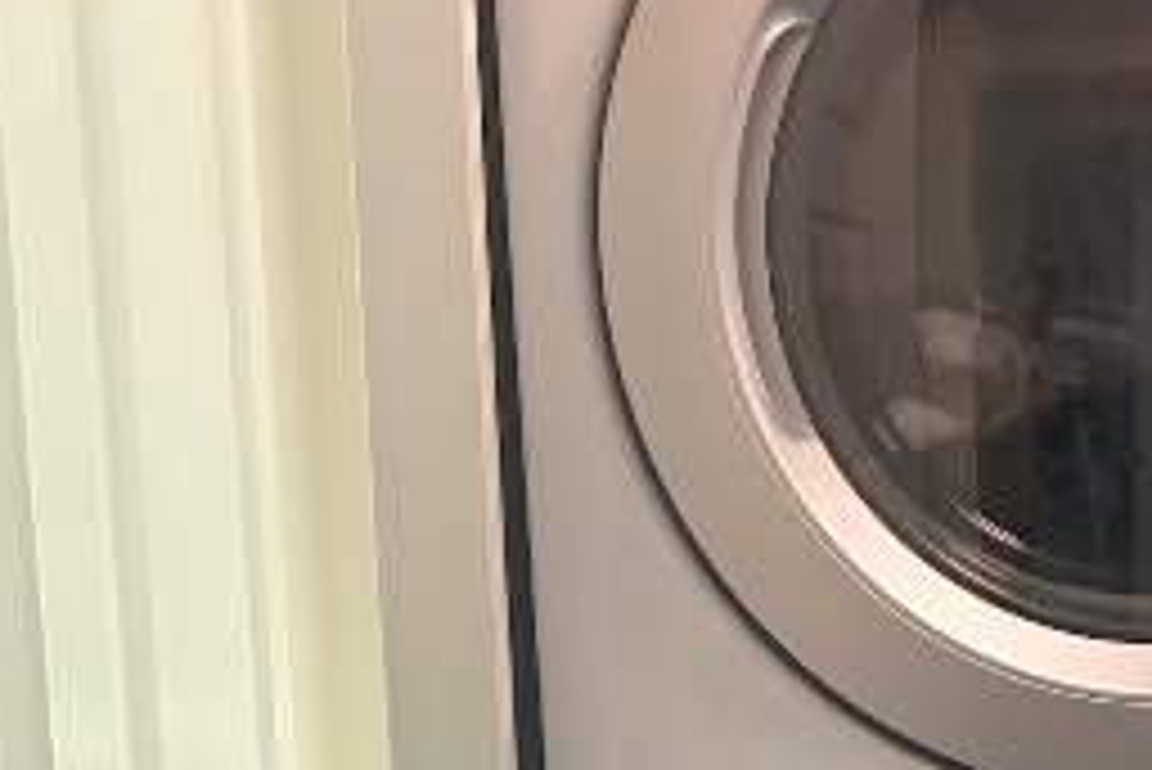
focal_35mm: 81
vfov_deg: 15.9
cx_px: 1125
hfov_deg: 24.0
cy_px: 1027
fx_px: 2593
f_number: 1.8
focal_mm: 4.25
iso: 160
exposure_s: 1/60
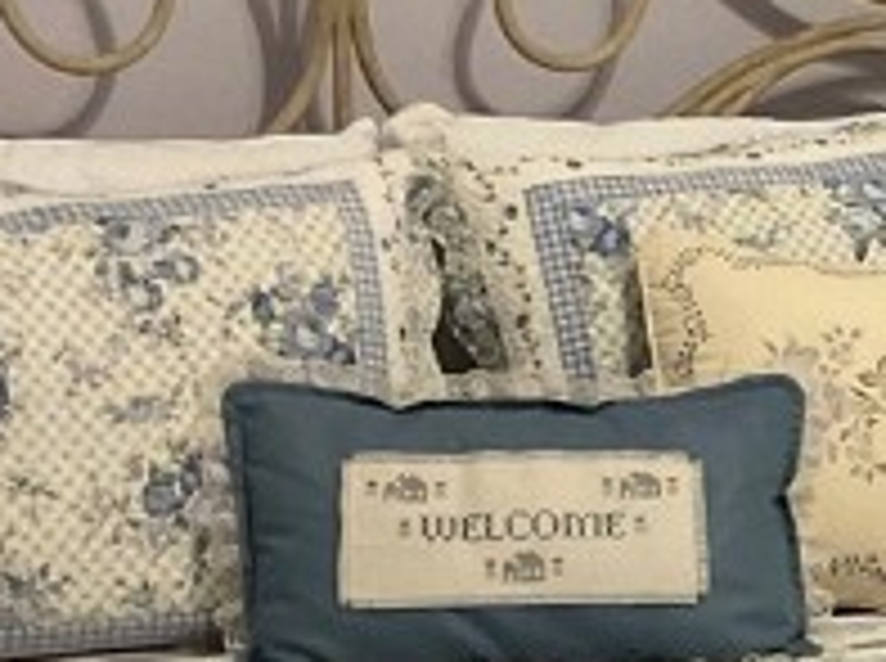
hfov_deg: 12.8
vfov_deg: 9.8
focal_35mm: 151
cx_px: 1066
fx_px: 3858
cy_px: 347
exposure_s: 1/60
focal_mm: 3
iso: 125
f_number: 1.8
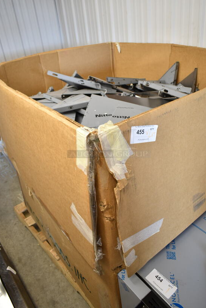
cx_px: 109
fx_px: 257
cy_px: 138
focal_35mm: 30
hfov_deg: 43.6
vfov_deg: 61.8
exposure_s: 1/30
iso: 500
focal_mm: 18
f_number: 3.5
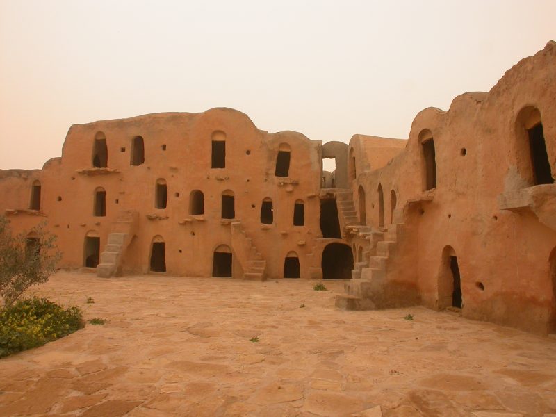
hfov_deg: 47.9
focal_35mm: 39
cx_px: 278
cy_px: 208
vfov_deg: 36.8
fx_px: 626
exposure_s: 1/215
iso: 100
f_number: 6
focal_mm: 8.2
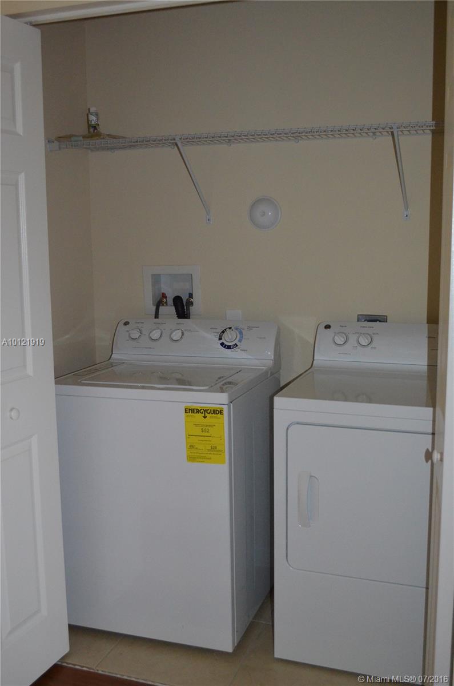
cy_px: 343
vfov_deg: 49.6
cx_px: 227
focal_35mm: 39
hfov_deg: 34.1
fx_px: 741
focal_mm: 26
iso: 3200
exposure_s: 1/60
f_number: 4.2
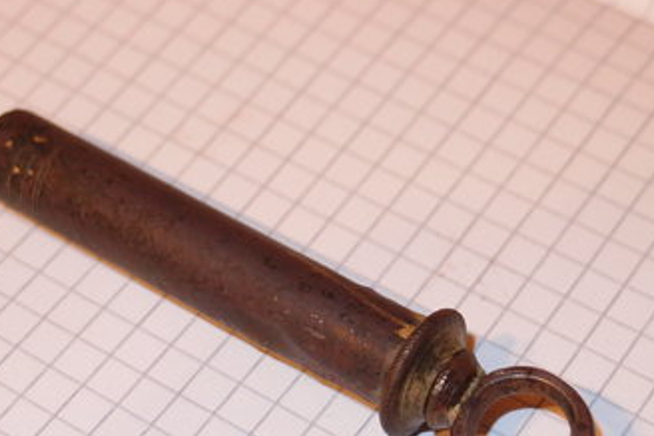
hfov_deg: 21.4
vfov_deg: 14.4
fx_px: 1727
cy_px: 331
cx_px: 377
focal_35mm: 95
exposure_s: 1/60
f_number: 2.1
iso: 250
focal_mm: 12.88
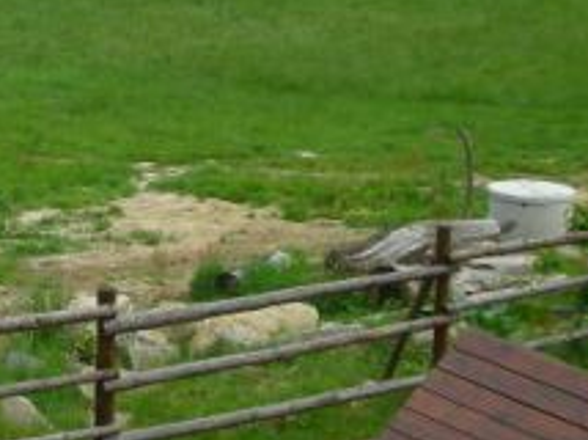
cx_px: -27
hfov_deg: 14.8
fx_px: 2223
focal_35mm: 131
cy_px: -132
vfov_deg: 11.0
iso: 50
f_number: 8.5
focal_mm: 5.8
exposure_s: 1/74.4
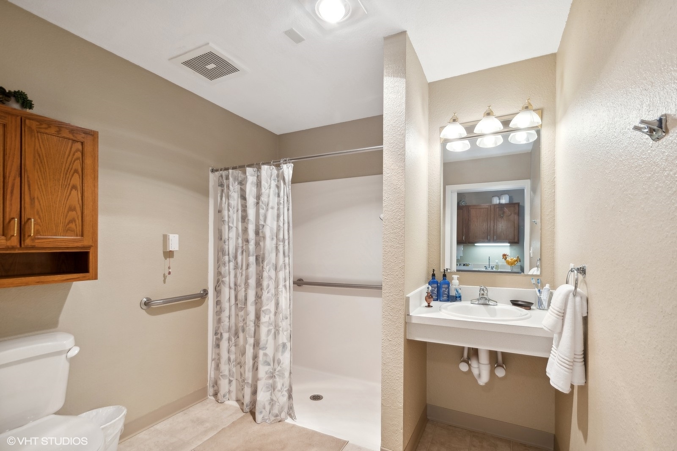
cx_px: 338
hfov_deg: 100.4
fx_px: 282
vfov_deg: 77.3
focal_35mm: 15
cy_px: 226
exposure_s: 1/3.33
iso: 200
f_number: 8
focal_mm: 10
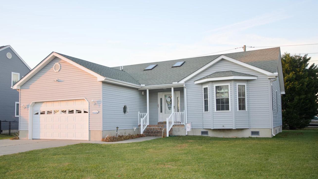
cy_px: 103
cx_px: 147
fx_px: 295
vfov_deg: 33.7
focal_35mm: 35
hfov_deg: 56.6
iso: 400
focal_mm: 20
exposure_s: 1/100
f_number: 5.6
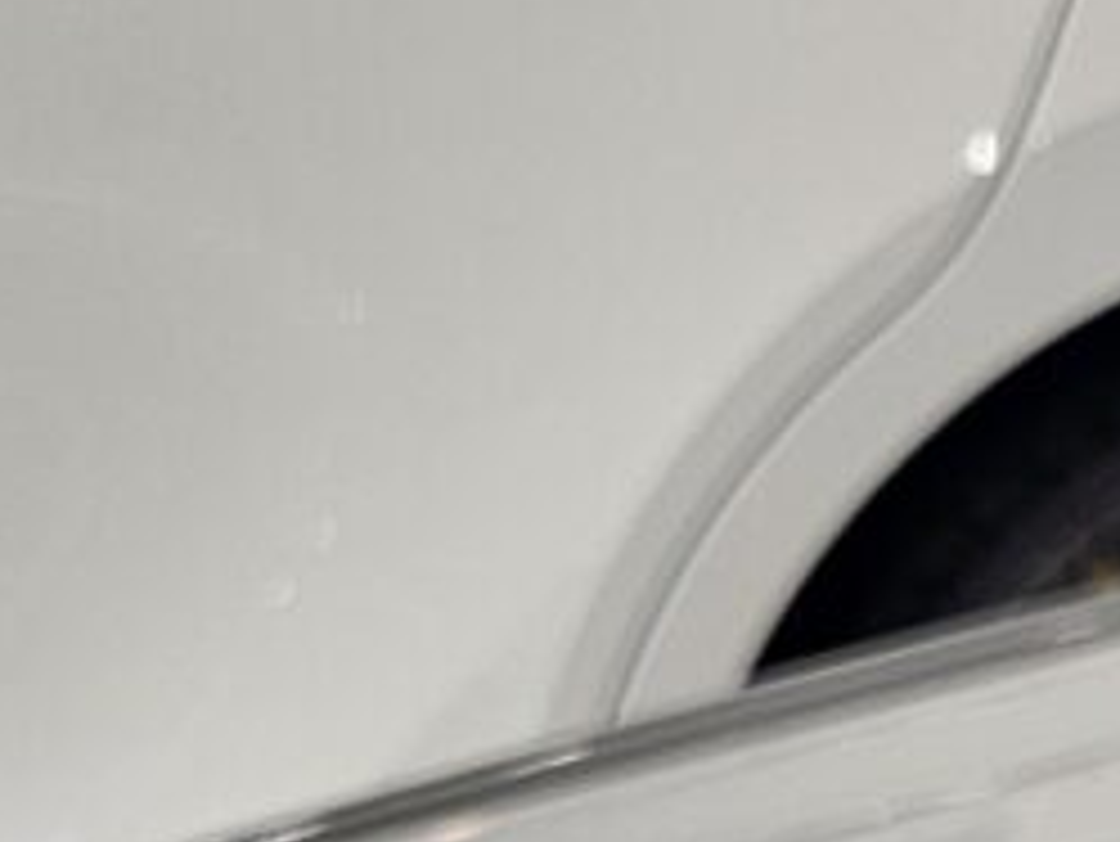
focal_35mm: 177
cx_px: 2820
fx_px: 5730
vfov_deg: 7.1
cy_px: 2846
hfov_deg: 9.7
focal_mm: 6.3
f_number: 1.7
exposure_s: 1/100
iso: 80
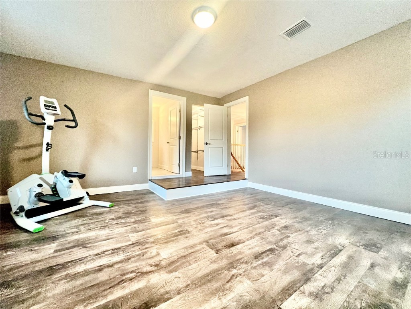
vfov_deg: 89.9
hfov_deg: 106.2
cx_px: 206
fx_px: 154
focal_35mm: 13
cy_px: 154
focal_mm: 1.57
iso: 320
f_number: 1.8
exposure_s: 1/60
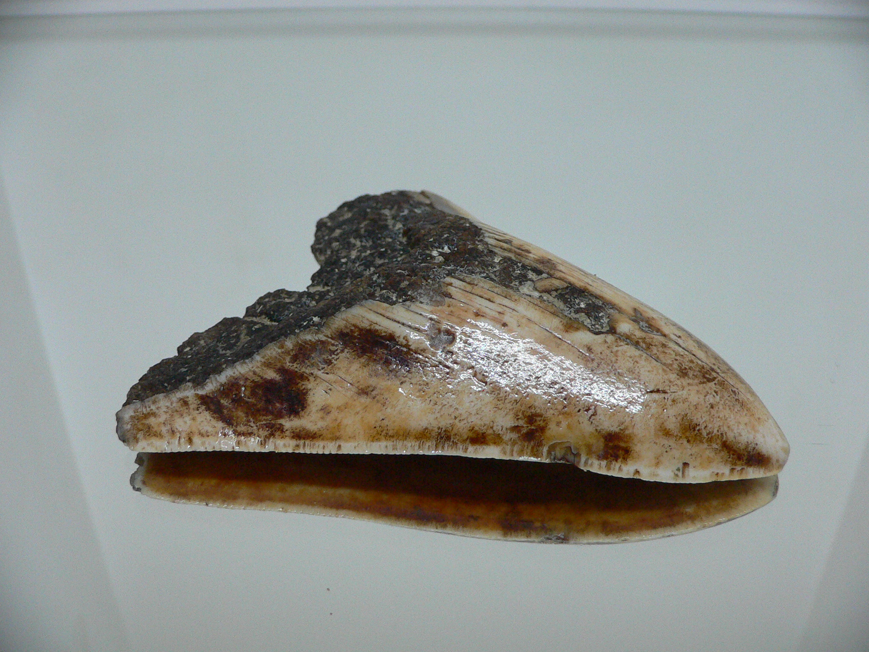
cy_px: 326
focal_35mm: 35
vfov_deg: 40.7
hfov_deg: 52.6
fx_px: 879
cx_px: 434
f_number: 2.8
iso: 200
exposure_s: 1/60
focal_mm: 4.6
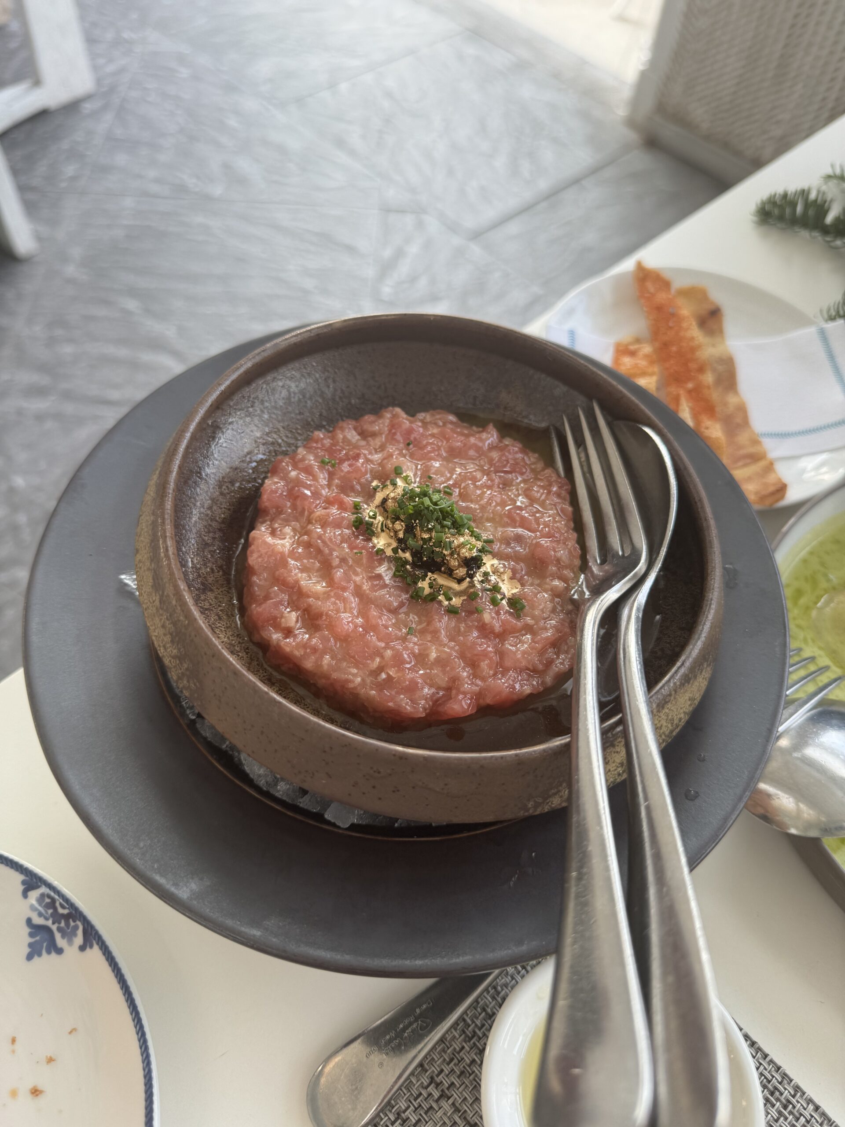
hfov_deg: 56.8
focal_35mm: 24
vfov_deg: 71.6
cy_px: 564
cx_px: 422
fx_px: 781
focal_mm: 6.86
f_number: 1.78
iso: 64
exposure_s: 1/121
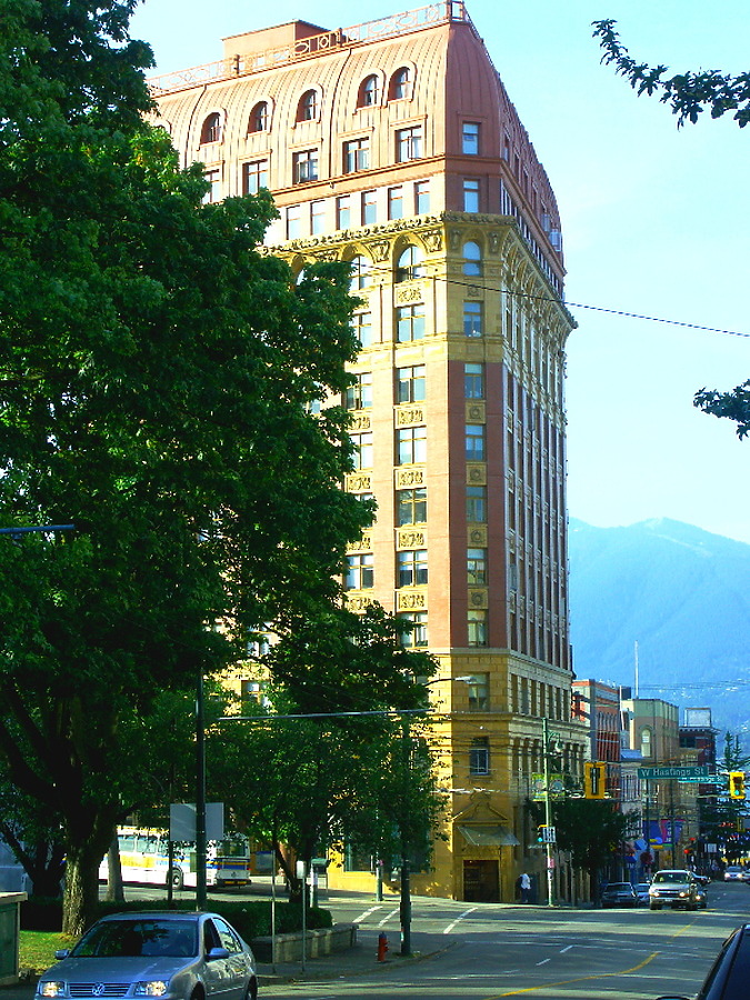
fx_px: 2484
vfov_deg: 22.8
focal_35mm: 86
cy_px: 500
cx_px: 375
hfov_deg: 17.2
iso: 100
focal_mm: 21.4
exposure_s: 1/200
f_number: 6.3
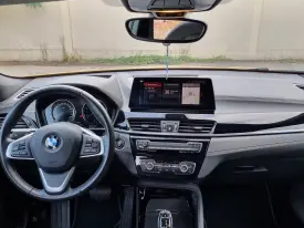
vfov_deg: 41.8
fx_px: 298
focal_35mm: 34
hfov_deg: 53.9
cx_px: 164
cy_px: 120
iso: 64
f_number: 1.8
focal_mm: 5.4
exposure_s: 1/100
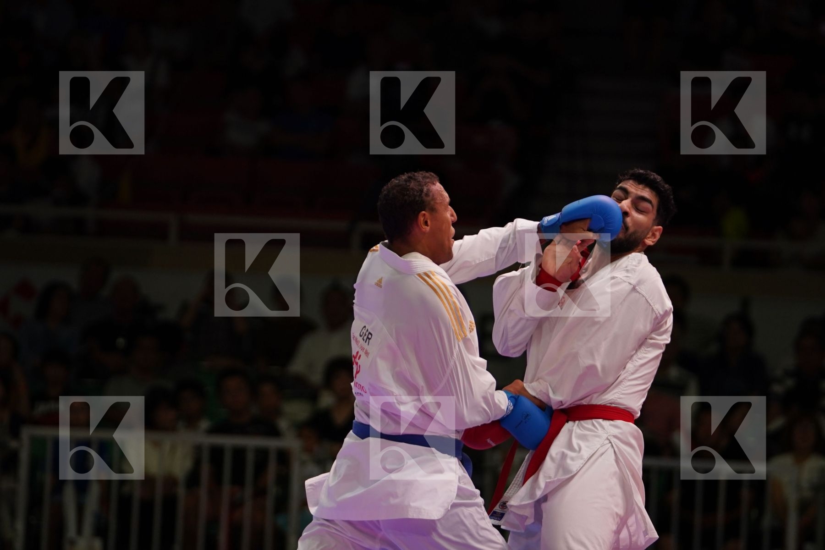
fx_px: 5568
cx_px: 412
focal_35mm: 243
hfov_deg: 8.5
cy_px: 275
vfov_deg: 5.7
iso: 800
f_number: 2.8
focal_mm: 162
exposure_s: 1/1000
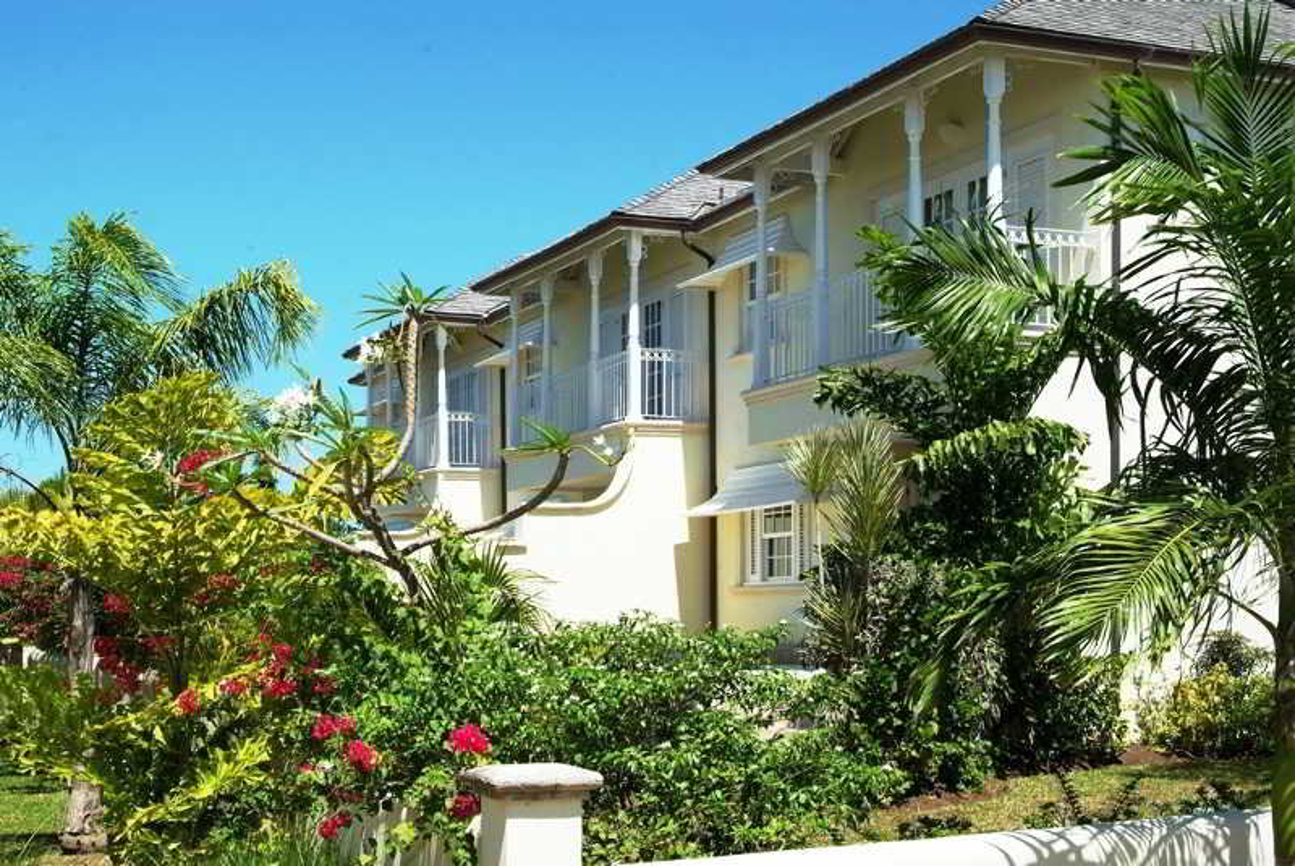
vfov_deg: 25.6
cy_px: 433
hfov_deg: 37.5
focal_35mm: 53
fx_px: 1908
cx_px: 648
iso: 100
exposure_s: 1/180
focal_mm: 35
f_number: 8
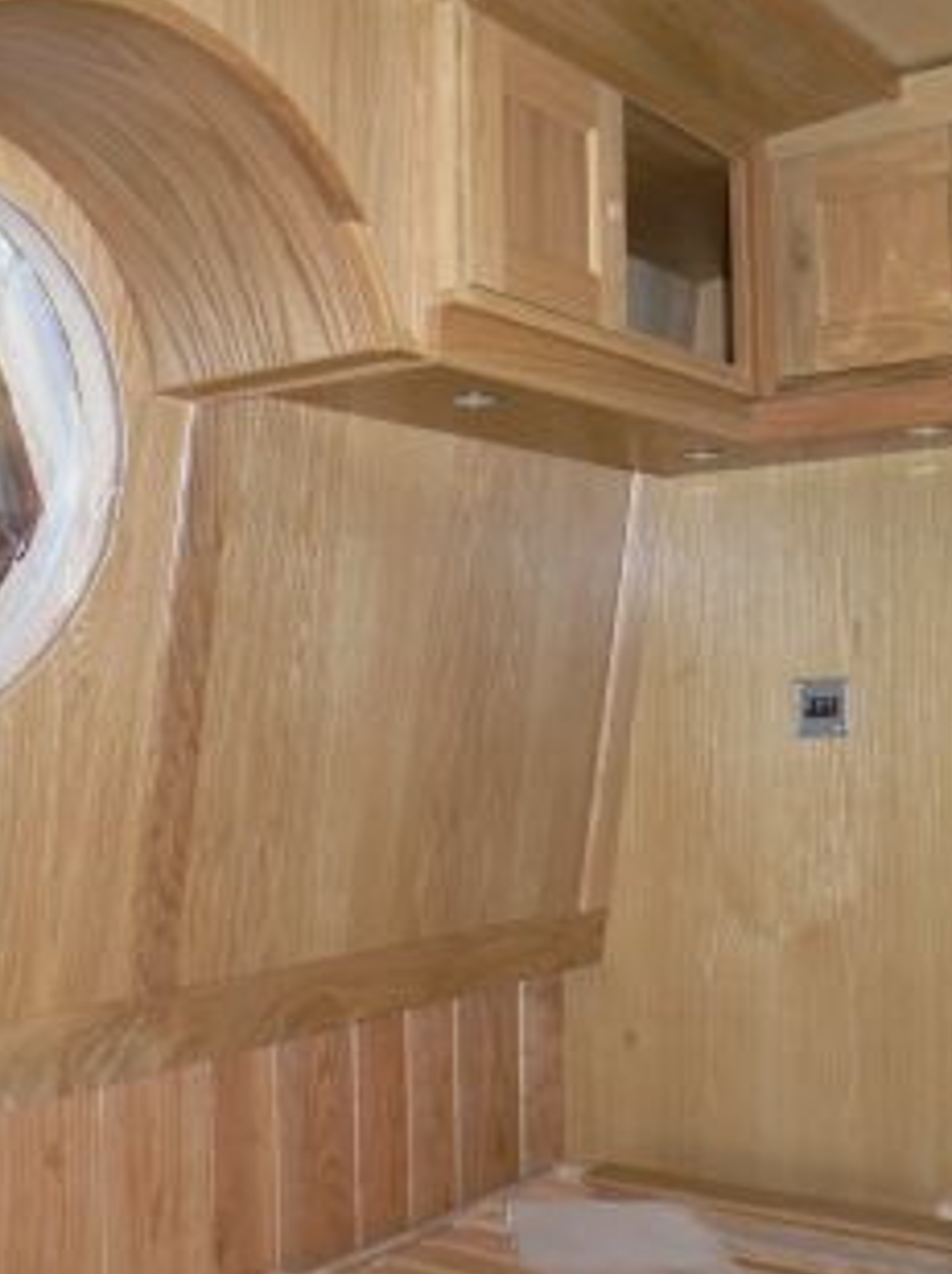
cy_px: 639
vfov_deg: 44.8
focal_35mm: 42
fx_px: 1543
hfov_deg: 34.3
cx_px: 482
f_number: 2.8
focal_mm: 6
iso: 100
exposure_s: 1/30
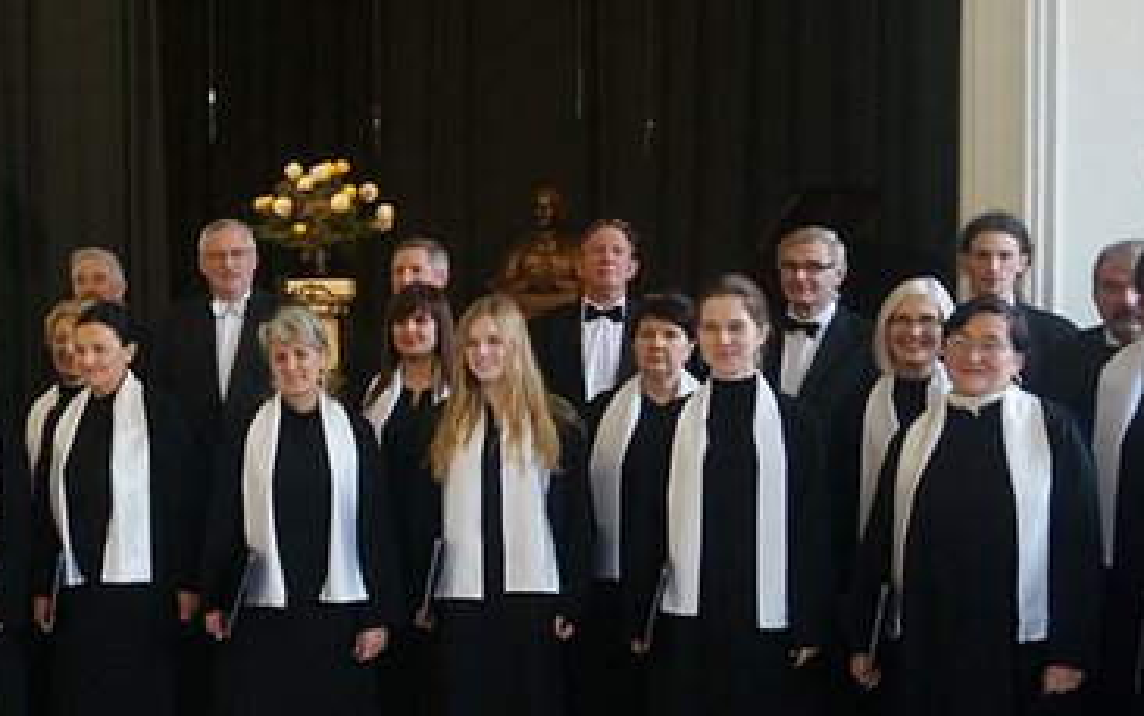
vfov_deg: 22.7
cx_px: 147
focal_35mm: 57
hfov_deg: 34.1
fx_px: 1775
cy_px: 469
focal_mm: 21
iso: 1250
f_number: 4
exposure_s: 1/60
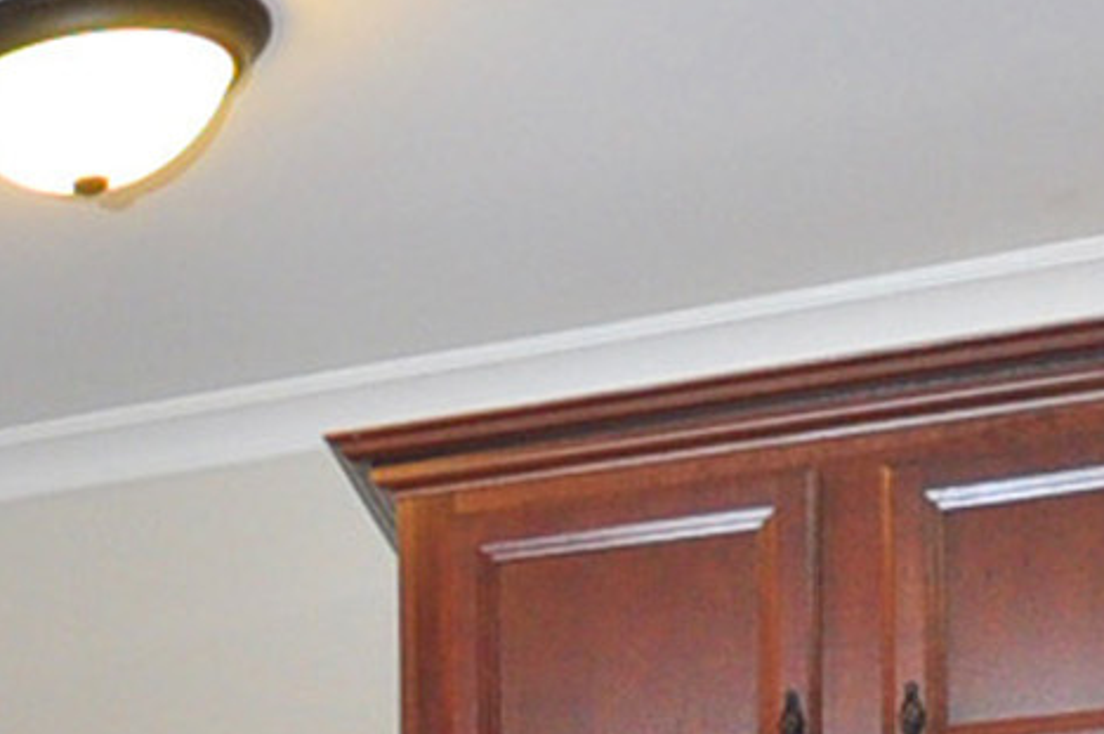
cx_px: -790
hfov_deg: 18.1
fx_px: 2849
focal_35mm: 93
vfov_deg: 12.8
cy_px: 1461
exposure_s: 1/50
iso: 640
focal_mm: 10
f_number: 4.5
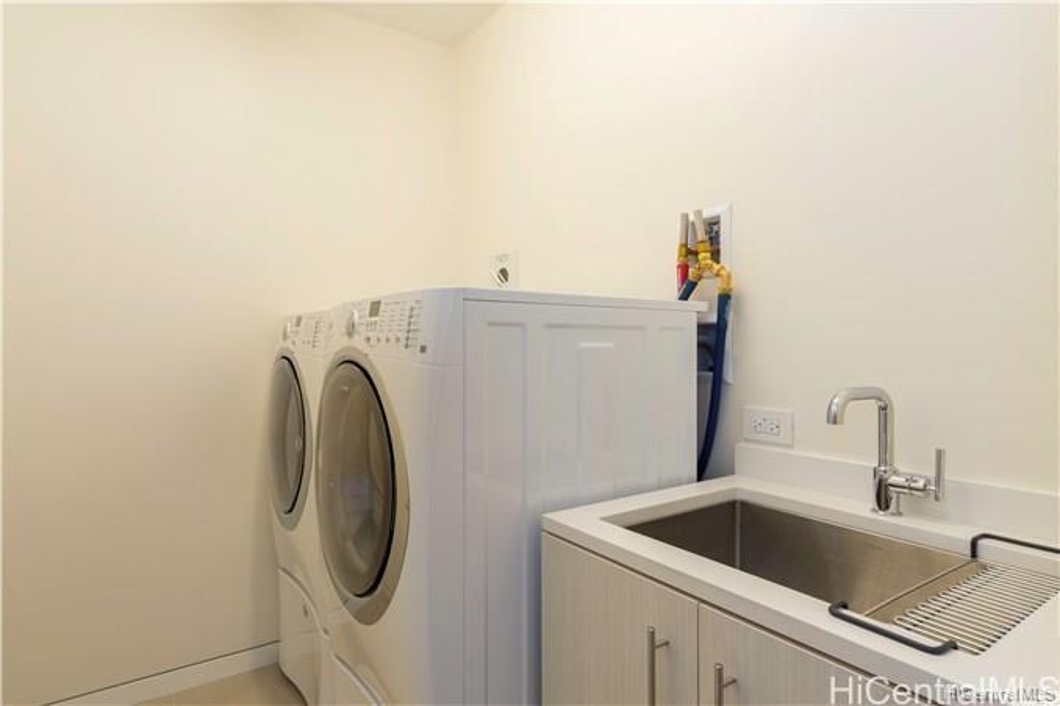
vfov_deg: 67.4
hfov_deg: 90.0
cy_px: 353
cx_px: 530
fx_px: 530
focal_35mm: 18
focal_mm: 12
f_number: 10
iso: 250
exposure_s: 1/3
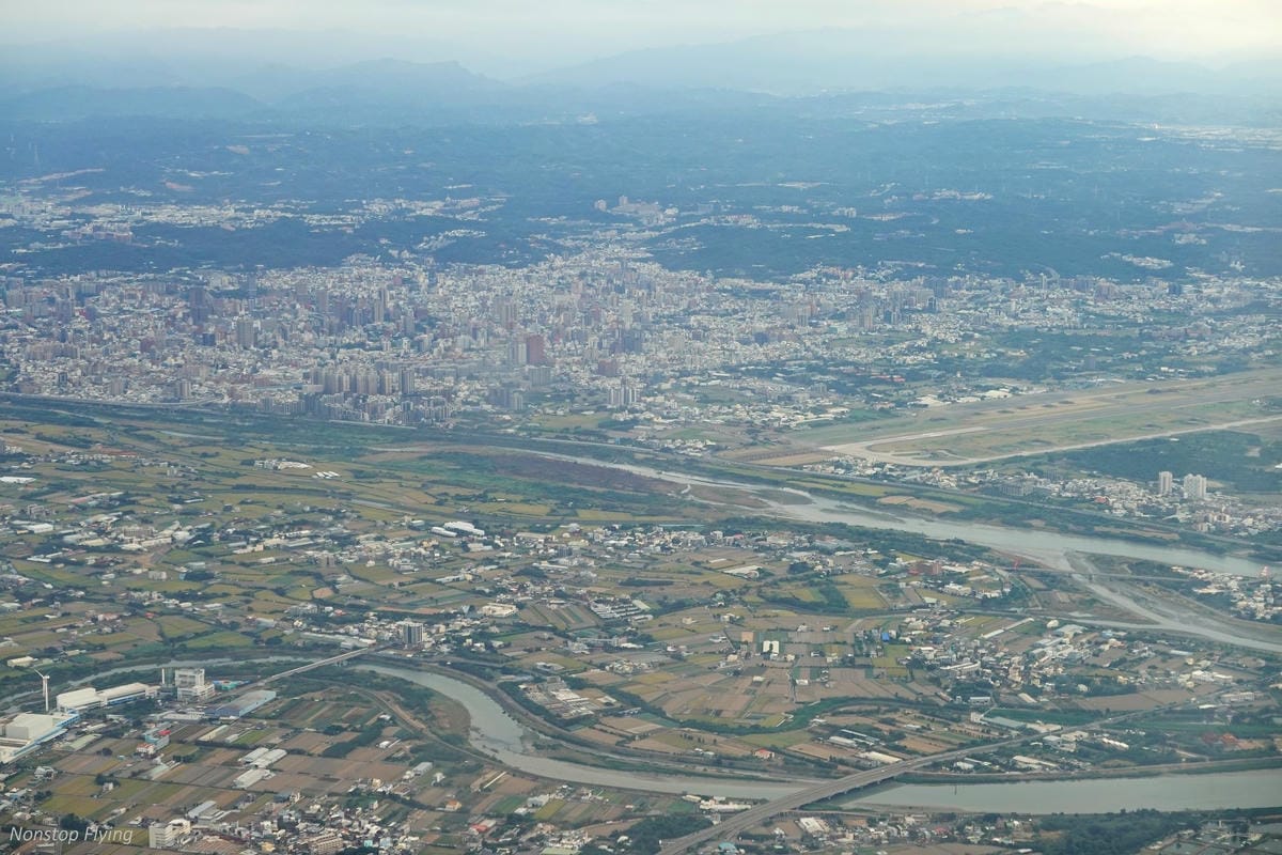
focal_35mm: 79
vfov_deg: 17.3
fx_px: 2813
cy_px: 428
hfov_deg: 25.7
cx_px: 641
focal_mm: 29.1
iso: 100
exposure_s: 1/200
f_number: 4
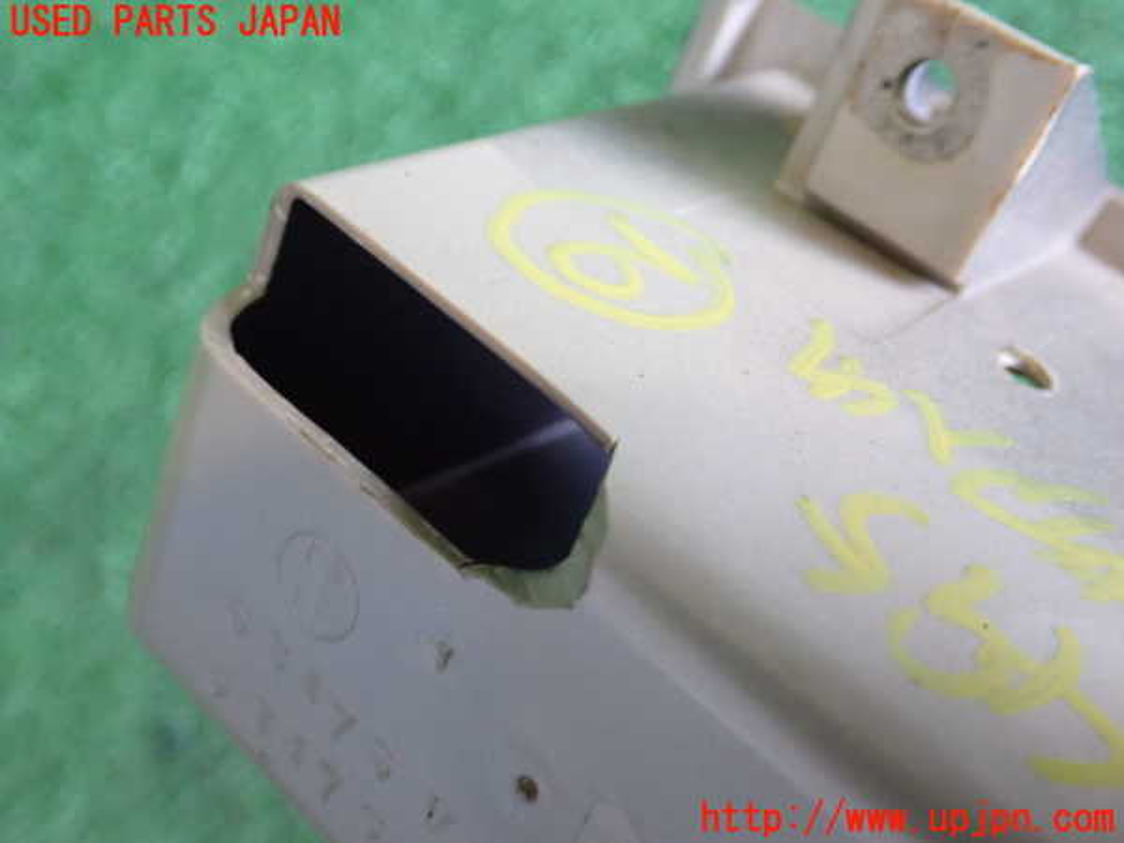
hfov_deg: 45.8
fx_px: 1331
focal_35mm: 41
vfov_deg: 35.1
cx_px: 562
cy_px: 422
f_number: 2.8
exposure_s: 1/160
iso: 1250
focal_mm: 7.31
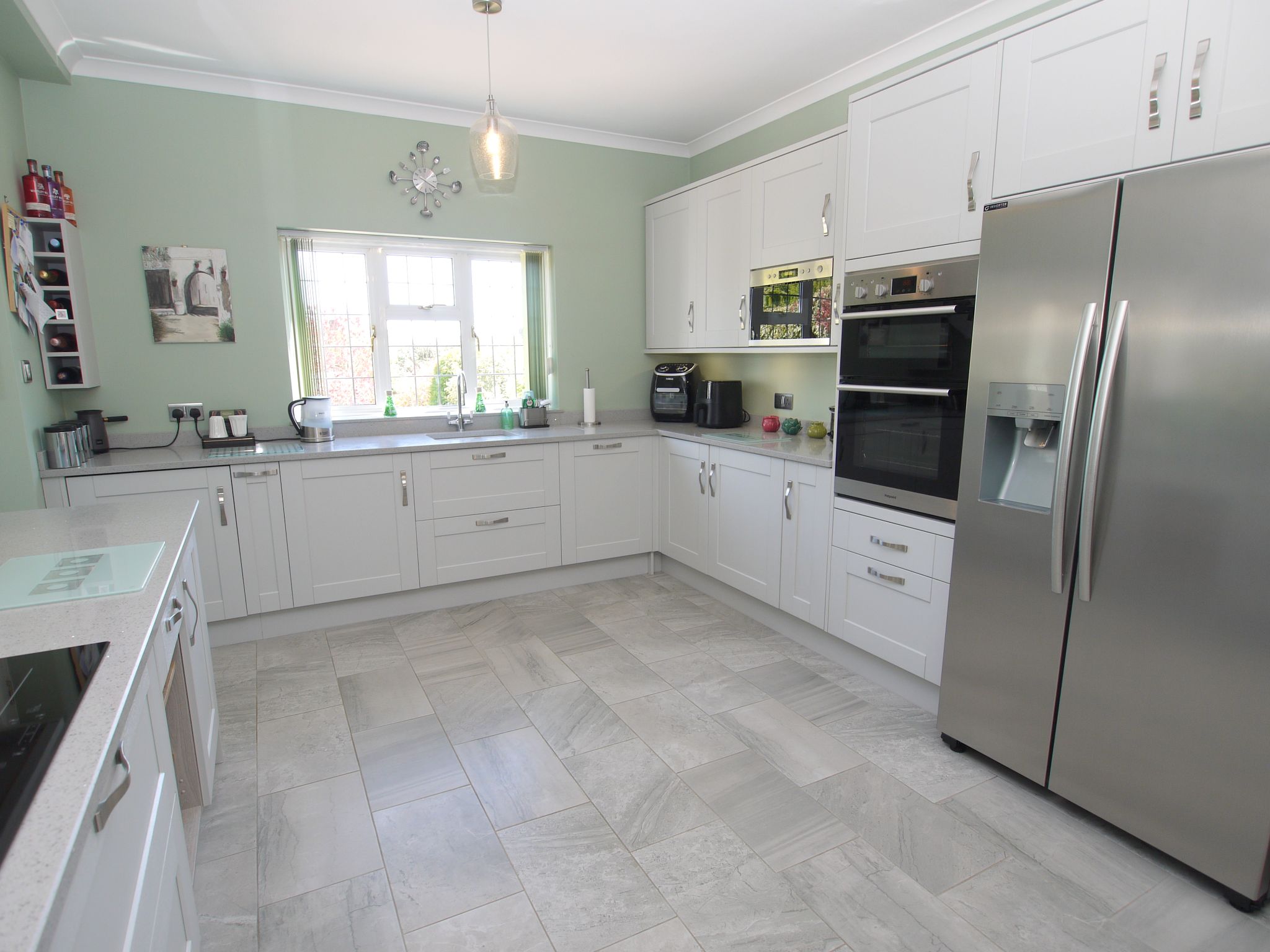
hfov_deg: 87.8
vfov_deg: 71.6
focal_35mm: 18
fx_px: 660
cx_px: 635
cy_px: 476
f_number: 4
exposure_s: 1/60
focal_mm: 9
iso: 100
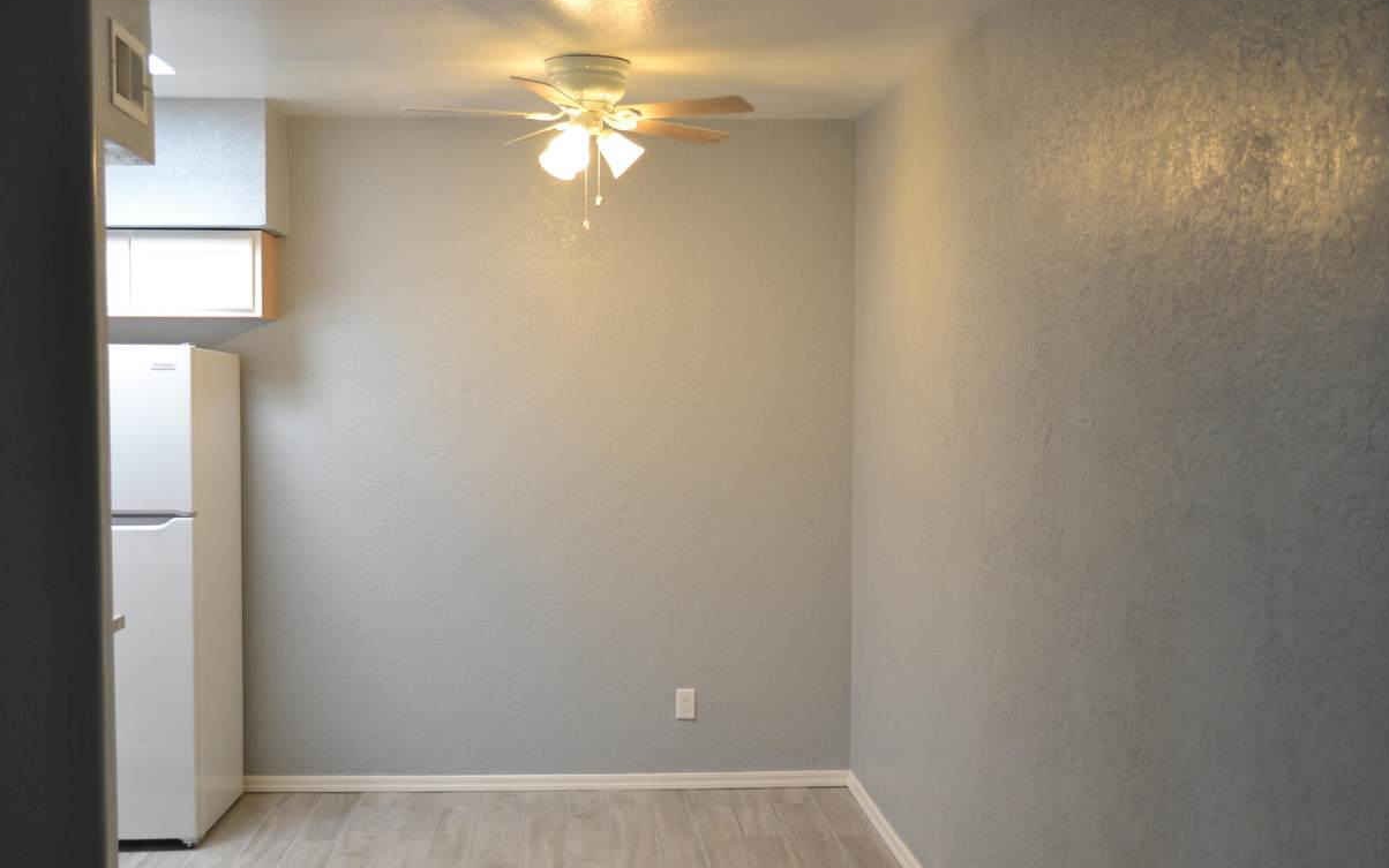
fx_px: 1477
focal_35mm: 39
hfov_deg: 50.4
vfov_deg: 32.8
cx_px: 655
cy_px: 474
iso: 400
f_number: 4
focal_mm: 24
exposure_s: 1/30
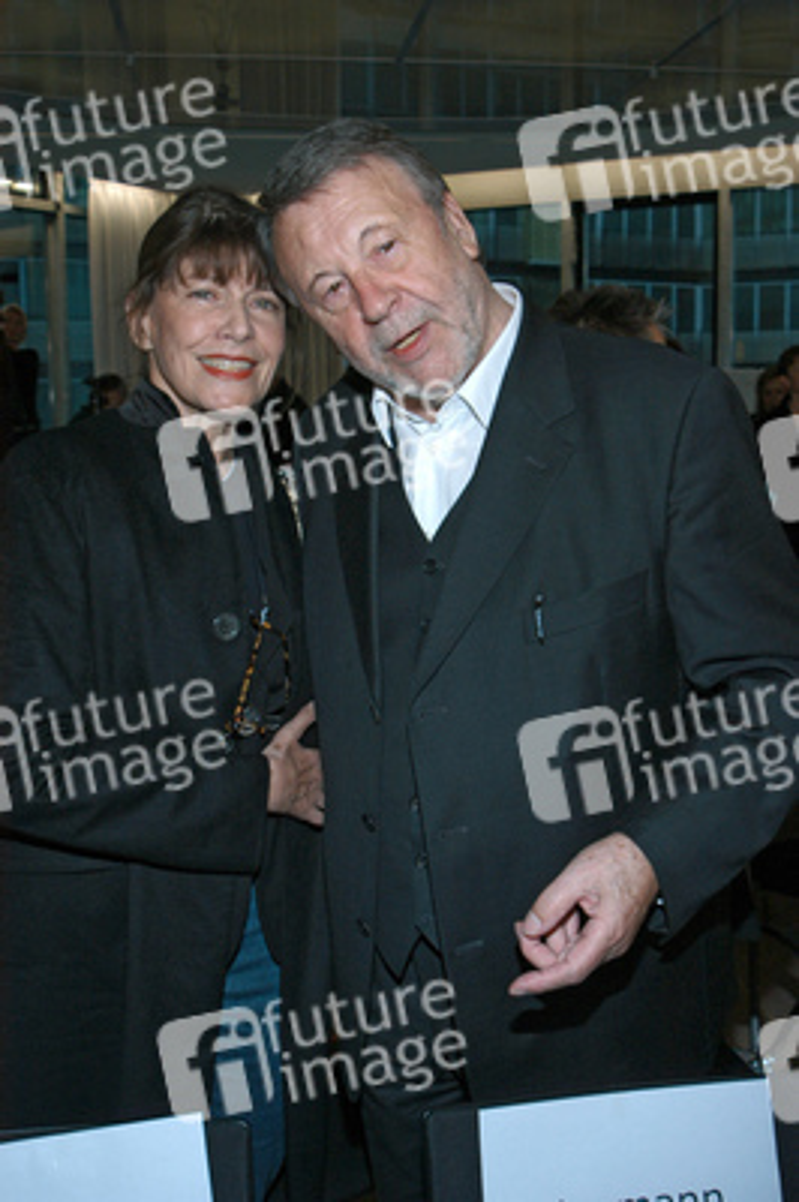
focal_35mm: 39
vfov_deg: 49.6
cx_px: 400
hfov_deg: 34.2
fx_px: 1301
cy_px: 601
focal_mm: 26
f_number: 5
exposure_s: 1/160
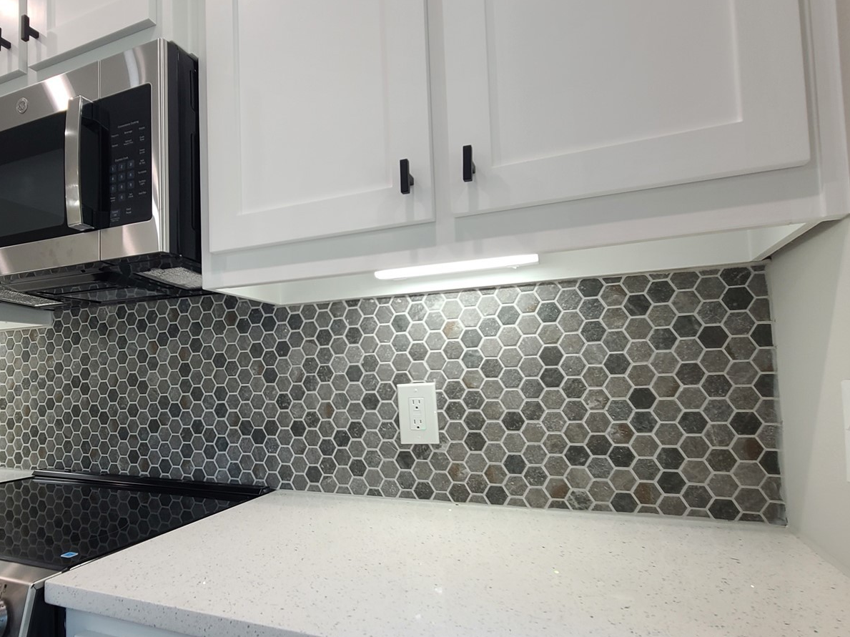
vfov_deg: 63.2
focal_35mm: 21
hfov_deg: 76.8
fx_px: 516
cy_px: 360
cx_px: 293
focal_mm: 2.2
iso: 80
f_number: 2.2
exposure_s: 1/60
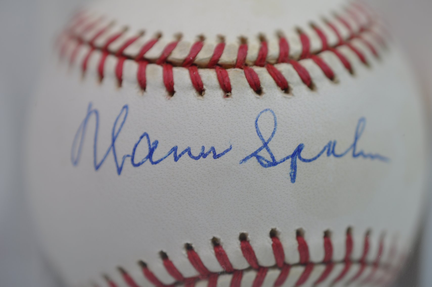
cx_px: 216
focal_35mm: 60
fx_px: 719
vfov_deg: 22.6
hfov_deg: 33.4
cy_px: 144
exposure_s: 1/60
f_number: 4
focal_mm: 40
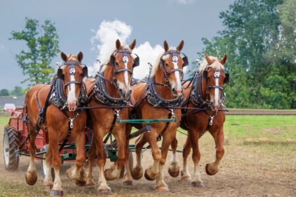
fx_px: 904
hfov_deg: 18.6
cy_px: 98
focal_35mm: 110
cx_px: 148
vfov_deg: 12.5
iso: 200
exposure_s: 1/200
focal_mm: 110
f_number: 7.1
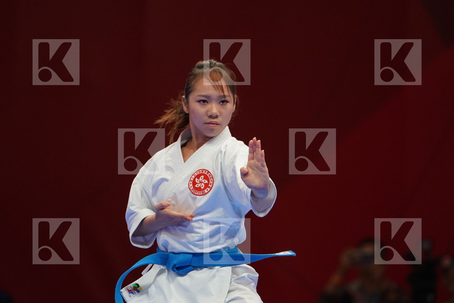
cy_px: 152
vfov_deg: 3.3
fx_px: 5296
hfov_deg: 4.9
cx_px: 227
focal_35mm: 420
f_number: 4
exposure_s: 1/500
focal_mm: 280
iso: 1000
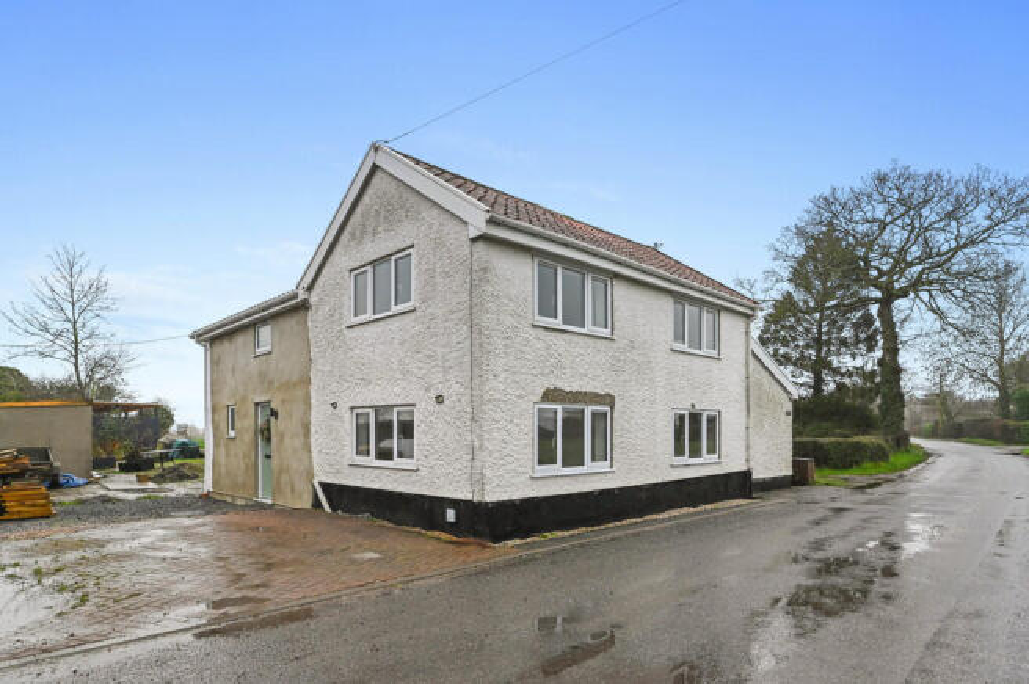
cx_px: 514
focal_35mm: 14
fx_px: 400
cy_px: 342
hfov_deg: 104.3
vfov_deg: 81.1
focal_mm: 14
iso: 400
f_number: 8
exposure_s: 1/125
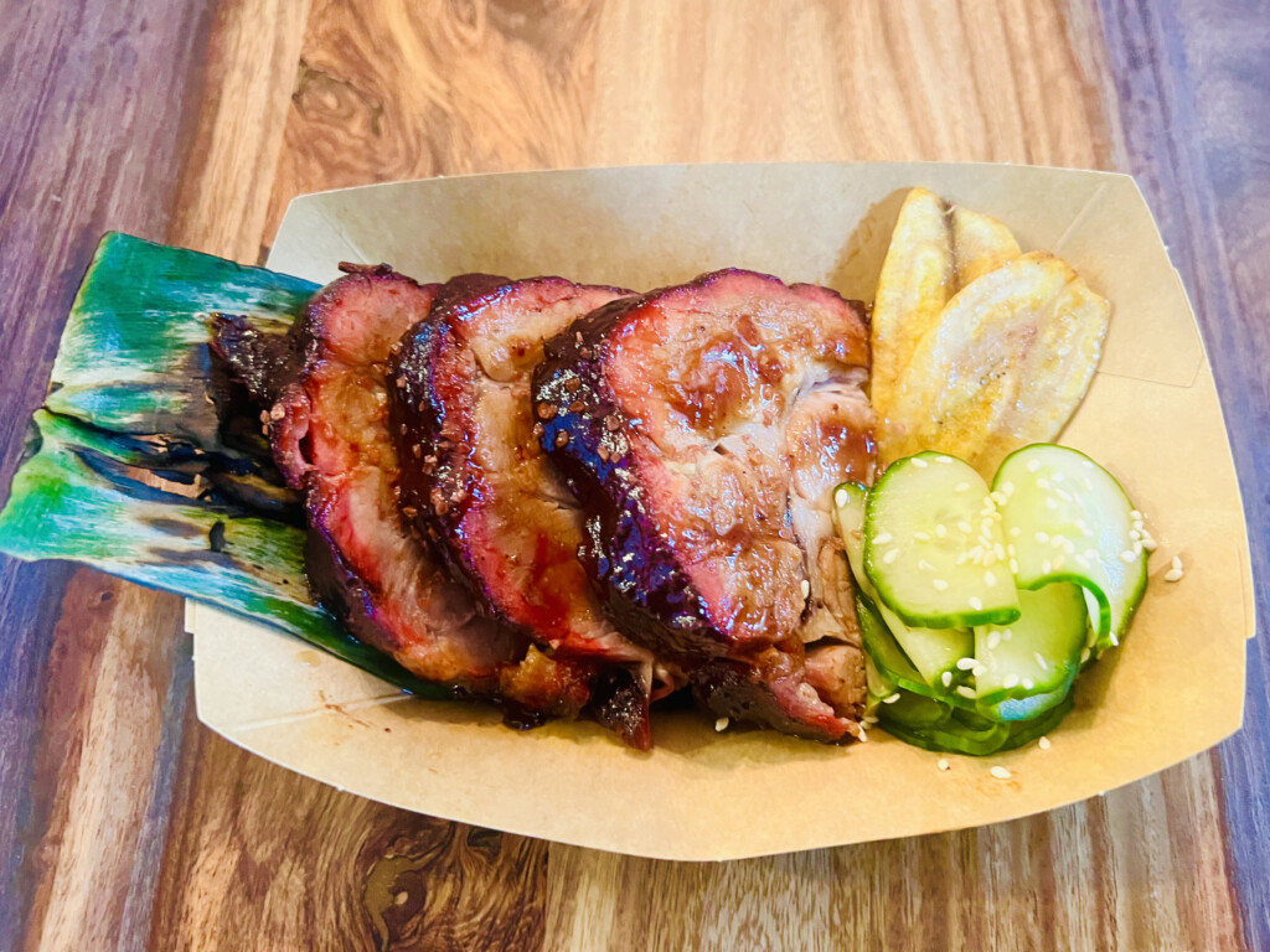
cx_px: 635
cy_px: 476
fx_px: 1908
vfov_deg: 28.0
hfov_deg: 36.8
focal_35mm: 52
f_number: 2.4
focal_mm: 6
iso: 16
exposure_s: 1/444
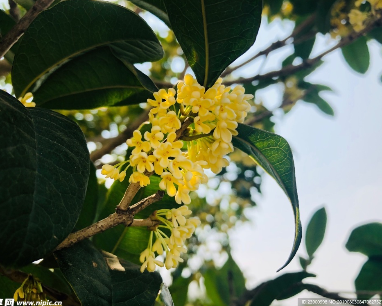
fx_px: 339
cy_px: 153
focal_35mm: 30
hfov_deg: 58.8
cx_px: 185
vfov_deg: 48.5
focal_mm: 3.99
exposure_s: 1/906
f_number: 1.8
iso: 20
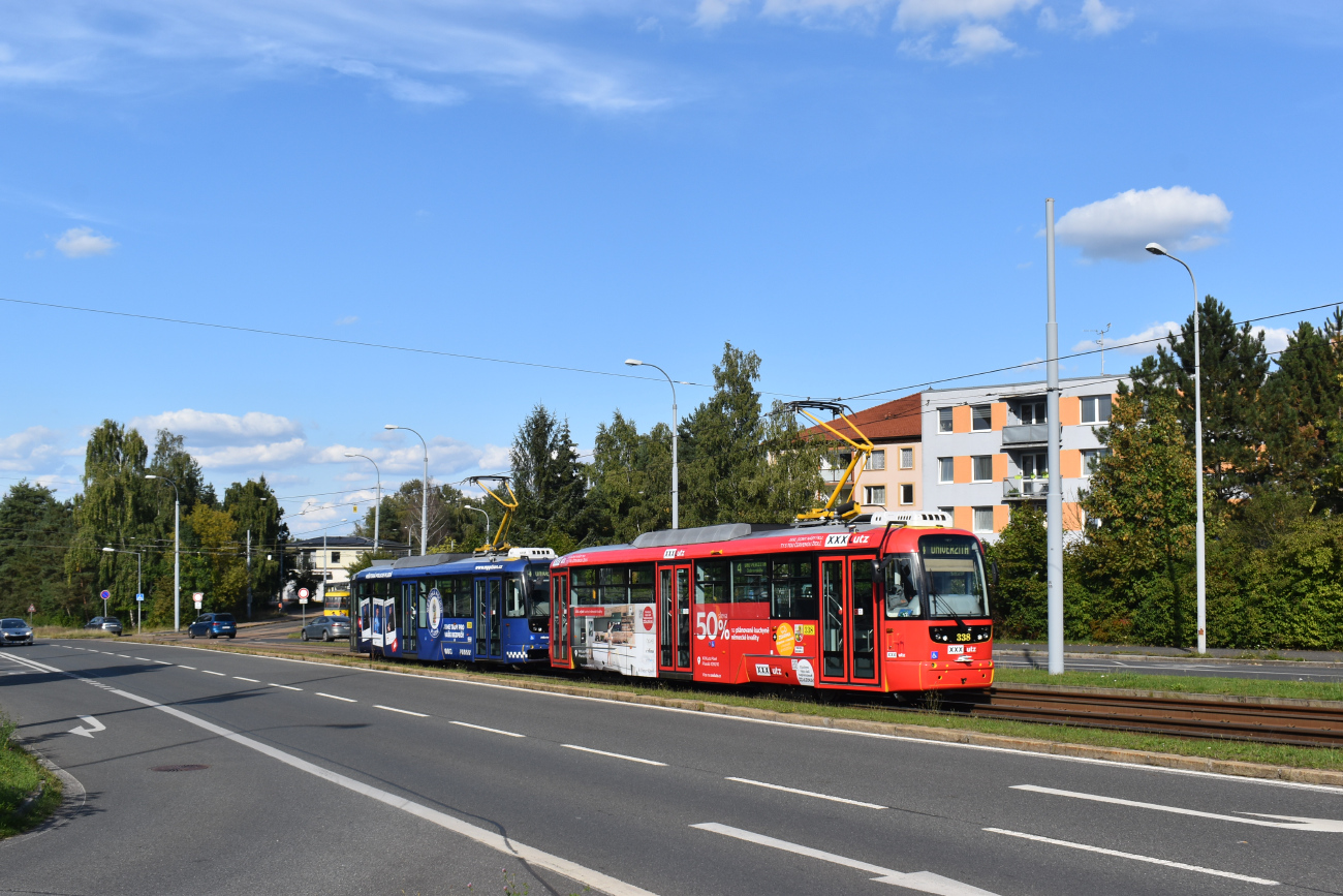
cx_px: 672
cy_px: 448
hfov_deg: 49.5
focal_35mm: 39
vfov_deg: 34.2
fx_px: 1455
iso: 200
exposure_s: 1/400
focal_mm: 26
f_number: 10
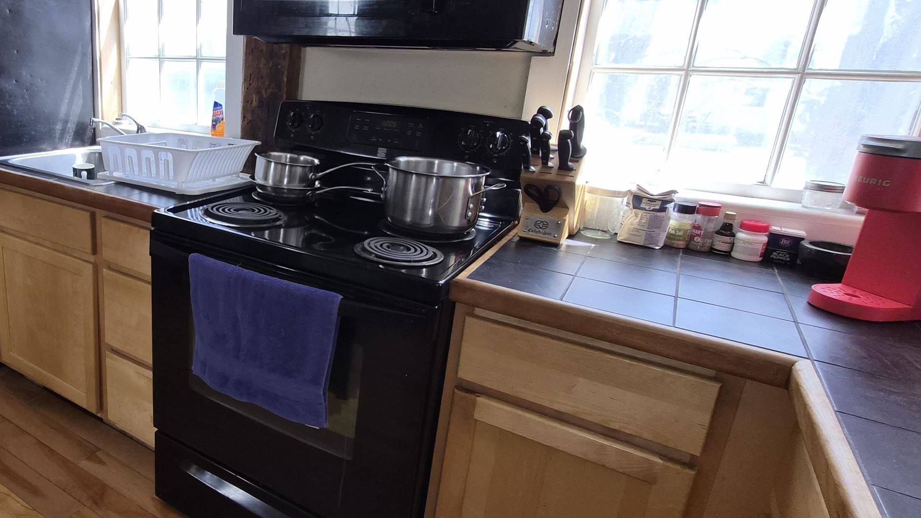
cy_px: 231
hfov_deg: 73.7
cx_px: 242
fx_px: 562
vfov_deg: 49.4
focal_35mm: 23
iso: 40
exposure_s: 1/60
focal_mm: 1.7
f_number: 2.2
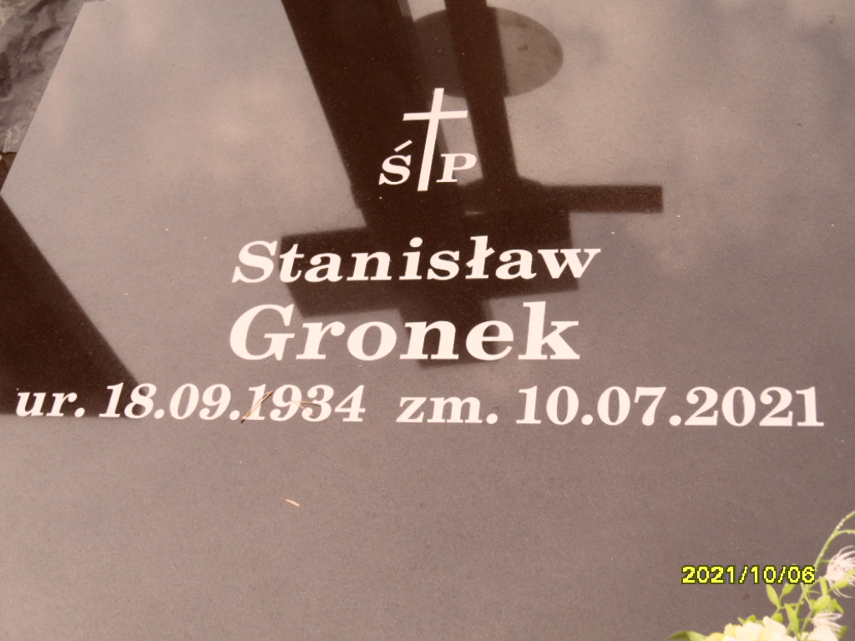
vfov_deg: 29.1
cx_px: 428
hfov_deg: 38.2
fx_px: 1235
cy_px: 320
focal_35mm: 50
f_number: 3.8
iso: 80
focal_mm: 8.2
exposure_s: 1/180
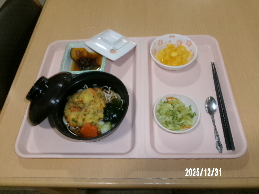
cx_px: 130
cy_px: 97
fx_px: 209
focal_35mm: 28
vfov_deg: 49.7
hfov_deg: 63.4
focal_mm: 5.1
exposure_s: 1/34
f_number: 3.9
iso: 200
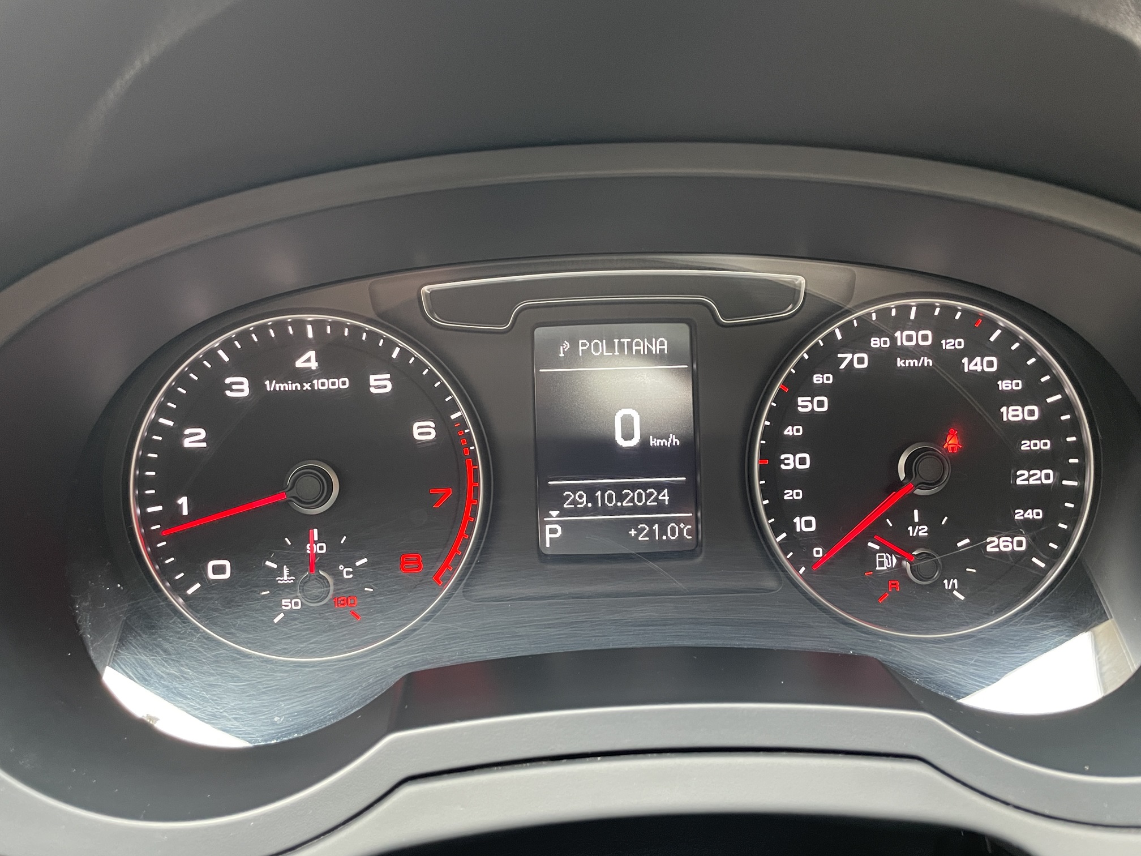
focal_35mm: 26
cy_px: 428
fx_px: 857
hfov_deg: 67.3
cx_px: 570
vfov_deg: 53.1
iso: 500
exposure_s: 1/60
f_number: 1.6
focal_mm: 4.2
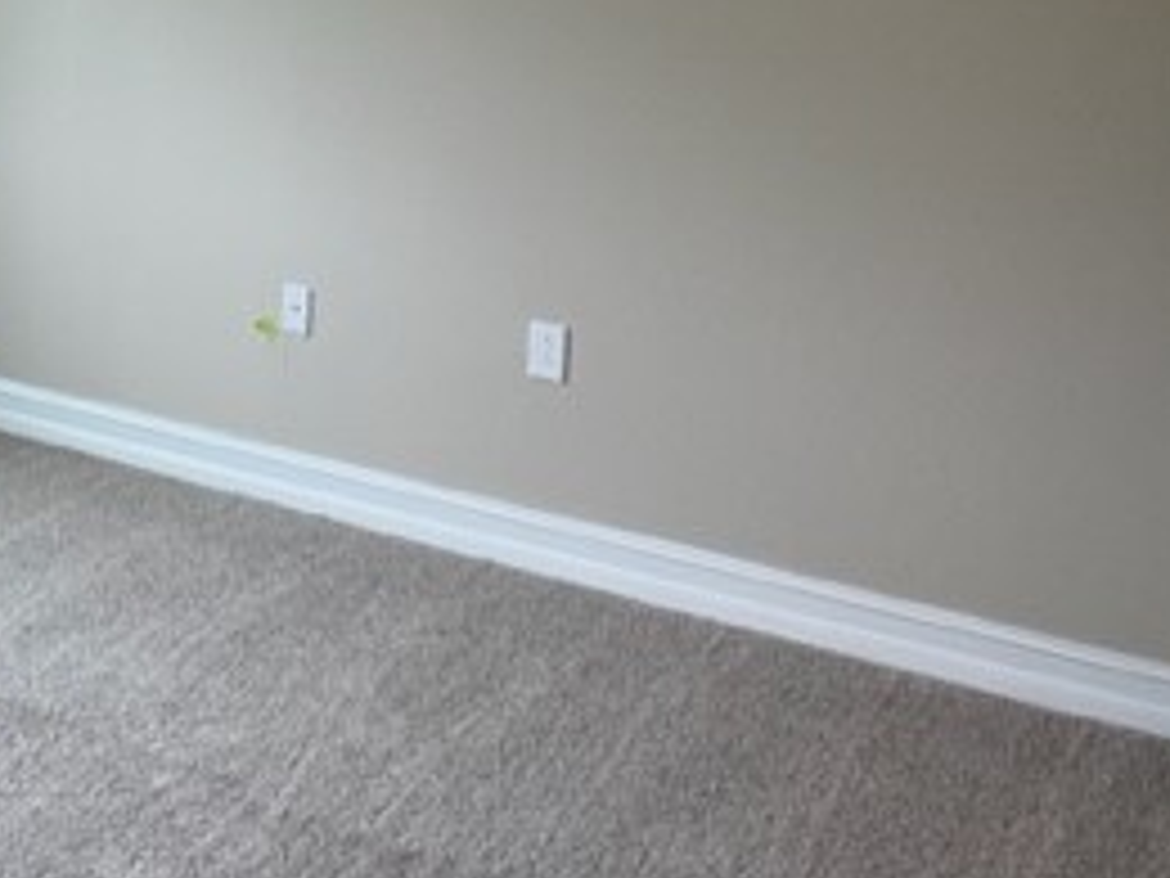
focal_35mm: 64
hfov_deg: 28.5
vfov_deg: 22.1
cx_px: 9
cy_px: 18
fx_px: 2163
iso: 80
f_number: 1.6
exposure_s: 1/120
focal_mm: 5.1
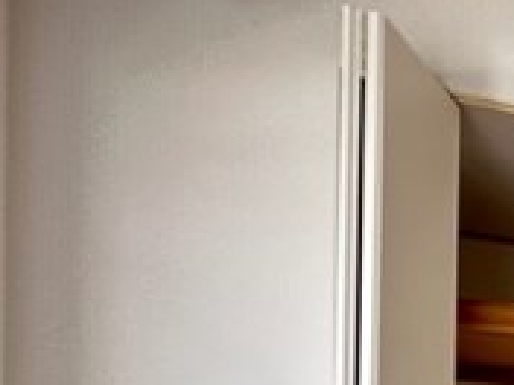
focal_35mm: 51
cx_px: 932
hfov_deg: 22.0
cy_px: 580
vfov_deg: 23.0
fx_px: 757
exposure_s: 1/99
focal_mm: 2.22
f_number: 2.2
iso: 320
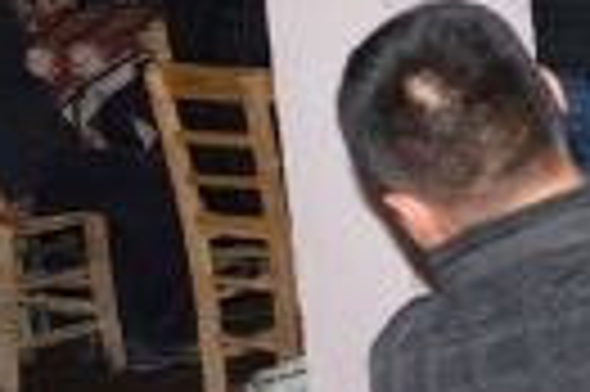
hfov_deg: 13.8
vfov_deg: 10.2
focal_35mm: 132
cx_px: 1063
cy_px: -68
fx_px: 2161
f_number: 3.5
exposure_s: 1/60
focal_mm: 18
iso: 800
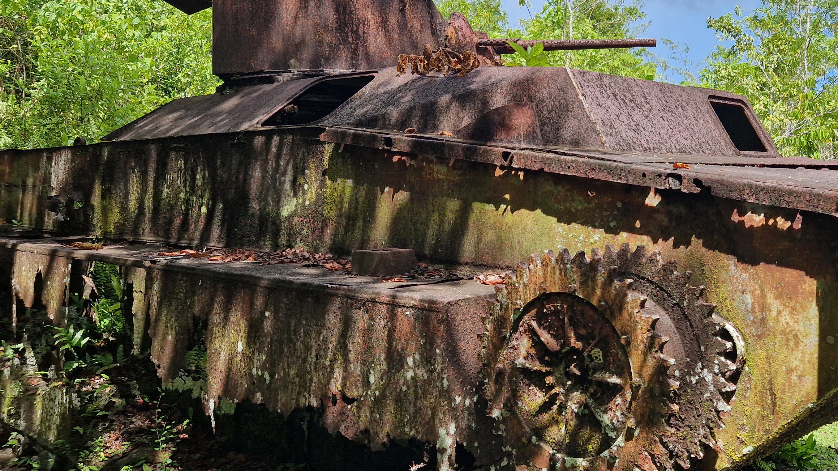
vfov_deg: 31.8
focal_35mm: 37
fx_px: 822
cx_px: 510
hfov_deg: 53.6
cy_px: 168
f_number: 1.8
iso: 50
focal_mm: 5.4
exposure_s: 1/740
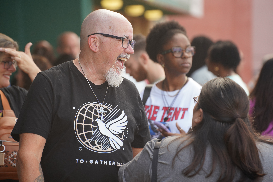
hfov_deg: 11.4
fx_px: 1365
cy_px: 91
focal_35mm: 180
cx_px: 136
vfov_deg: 7.6
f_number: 4.5
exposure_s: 1/500
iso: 640
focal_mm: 180
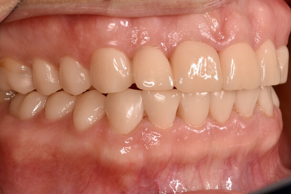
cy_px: 97
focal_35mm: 158
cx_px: 146
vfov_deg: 8.7
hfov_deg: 13.0
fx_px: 1273
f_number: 25
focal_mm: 105
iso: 125
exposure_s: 1/250
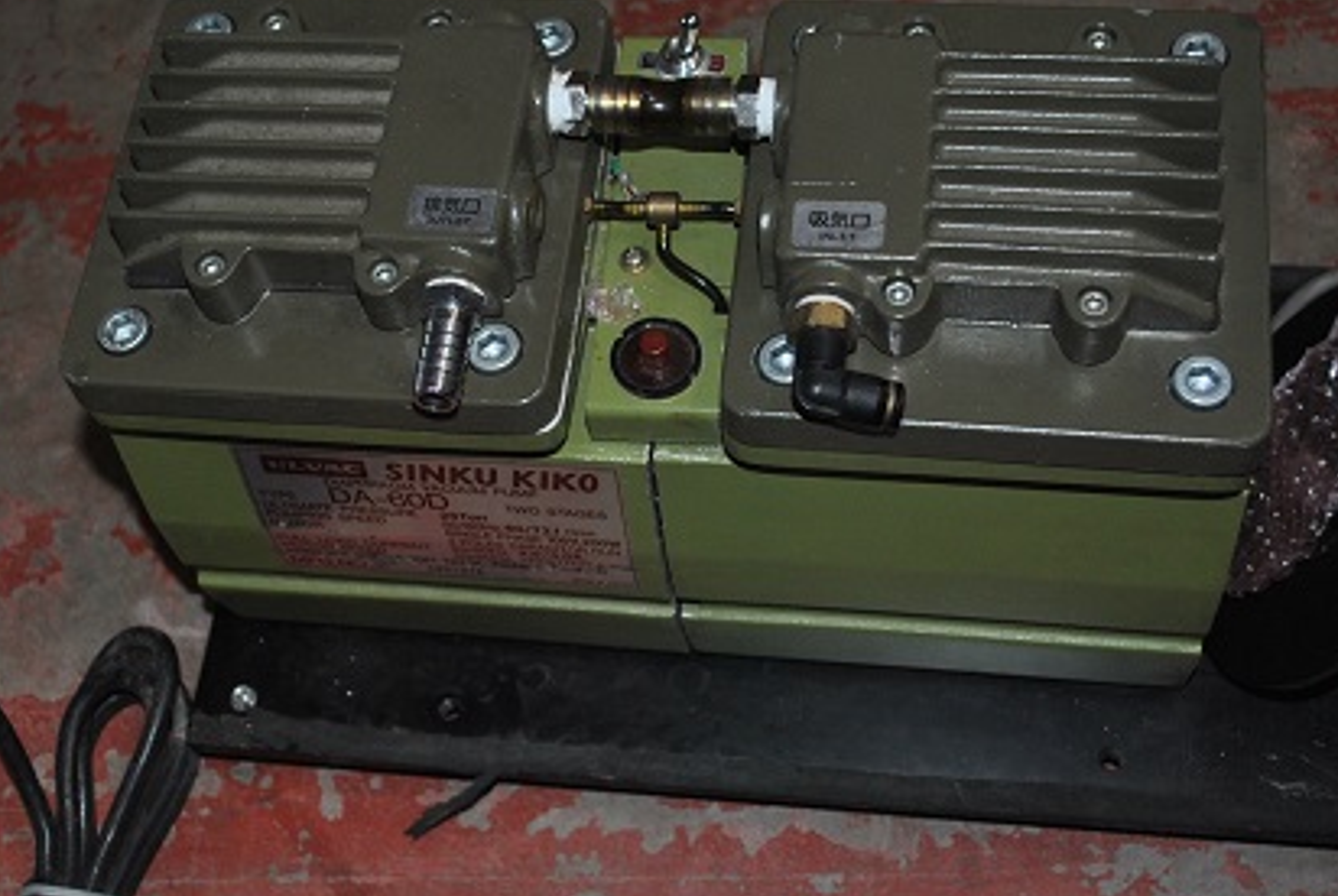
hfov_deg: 36.1
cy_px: 420
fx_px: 2047
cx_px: 589
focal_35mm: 55
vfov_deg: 24.7
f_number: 4.2
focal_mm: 26
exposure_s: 1/60
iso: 200
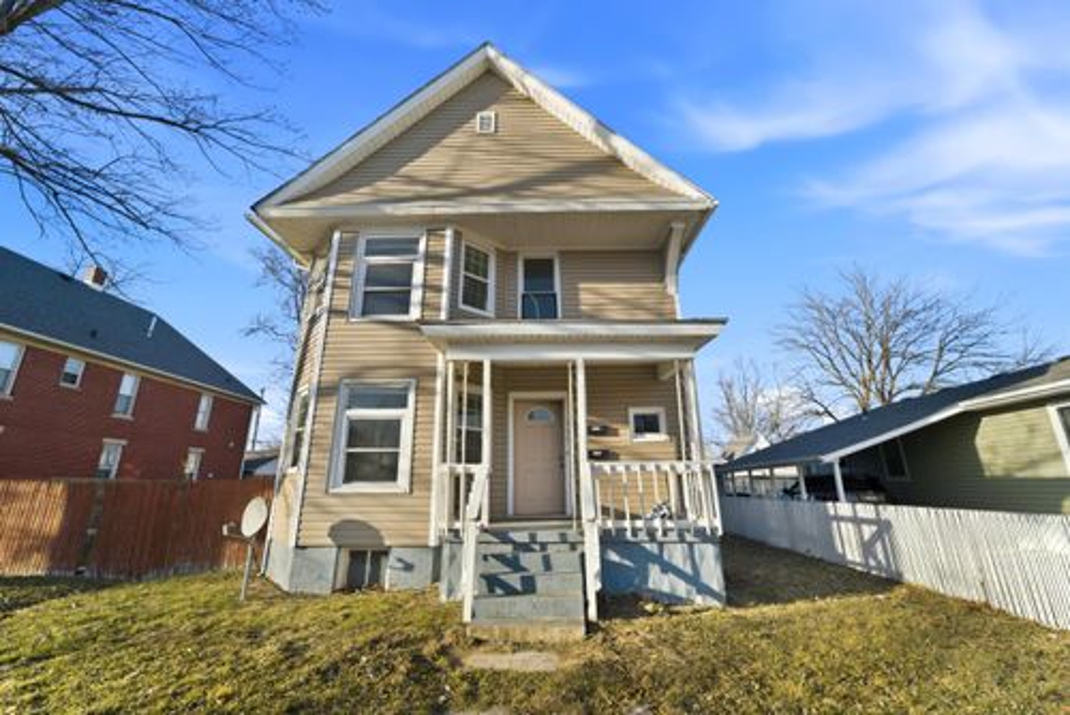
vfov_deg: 81.3
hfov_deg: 104.2
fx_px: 416
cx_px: 535
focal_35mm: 14
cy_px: 358
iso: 100
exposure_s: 1/100
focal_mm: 14
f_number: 13
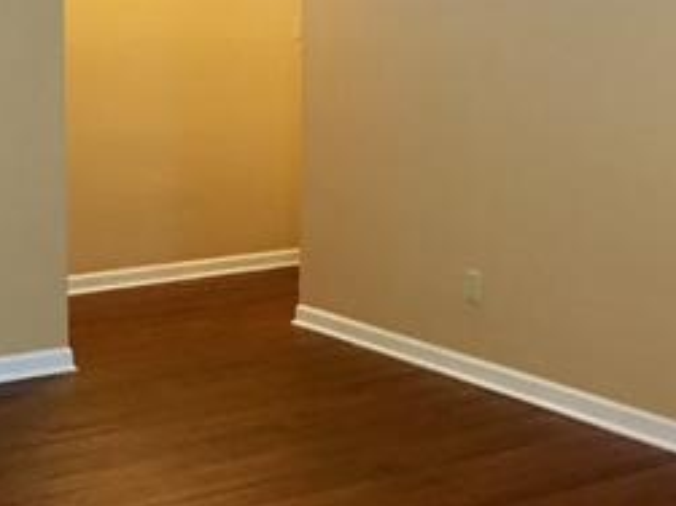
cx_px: 205
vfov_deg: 19.8
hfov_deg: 26.1
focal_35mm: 74
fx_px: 1444
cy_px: 167
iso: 100
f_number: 2.2
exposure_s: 1/15
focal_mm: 4.15
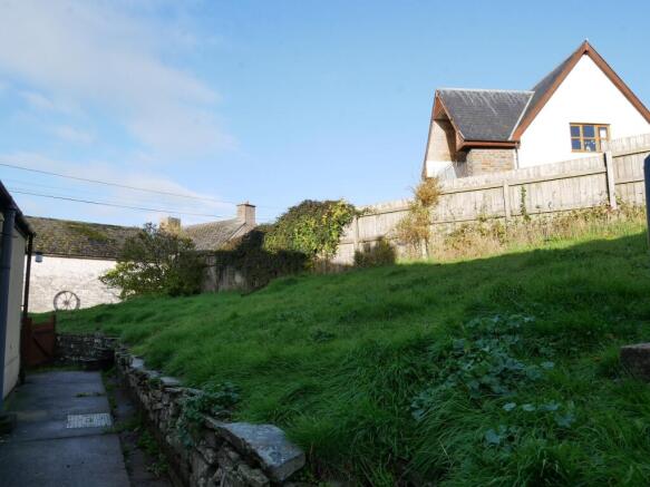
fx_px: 451
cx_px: 325
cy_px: 244
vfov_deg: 56.8
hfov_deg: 71.6
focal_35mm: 24
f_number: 6.3
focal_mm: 12
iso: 200
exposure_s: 1/320
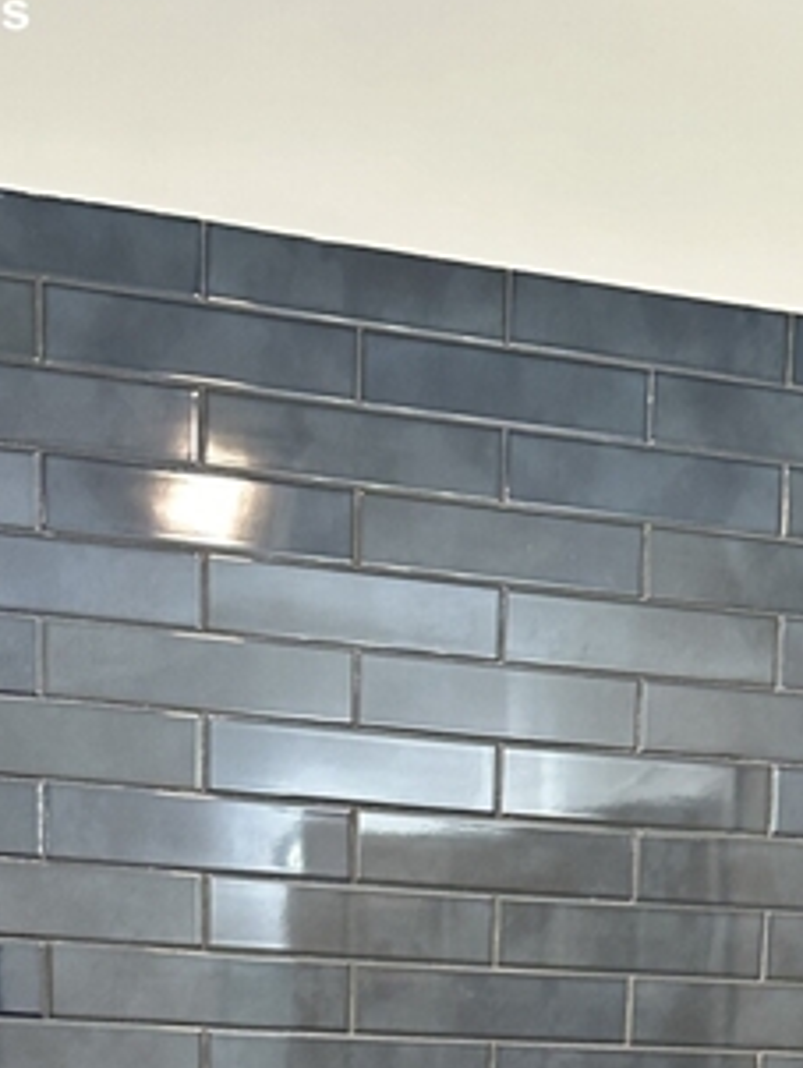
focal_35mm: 61
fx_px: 1884
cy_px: 1337
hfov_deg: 23.9
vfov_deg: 27.2
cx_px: 534
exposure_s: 1/60
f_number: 1.78
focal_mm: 6.86
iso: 200
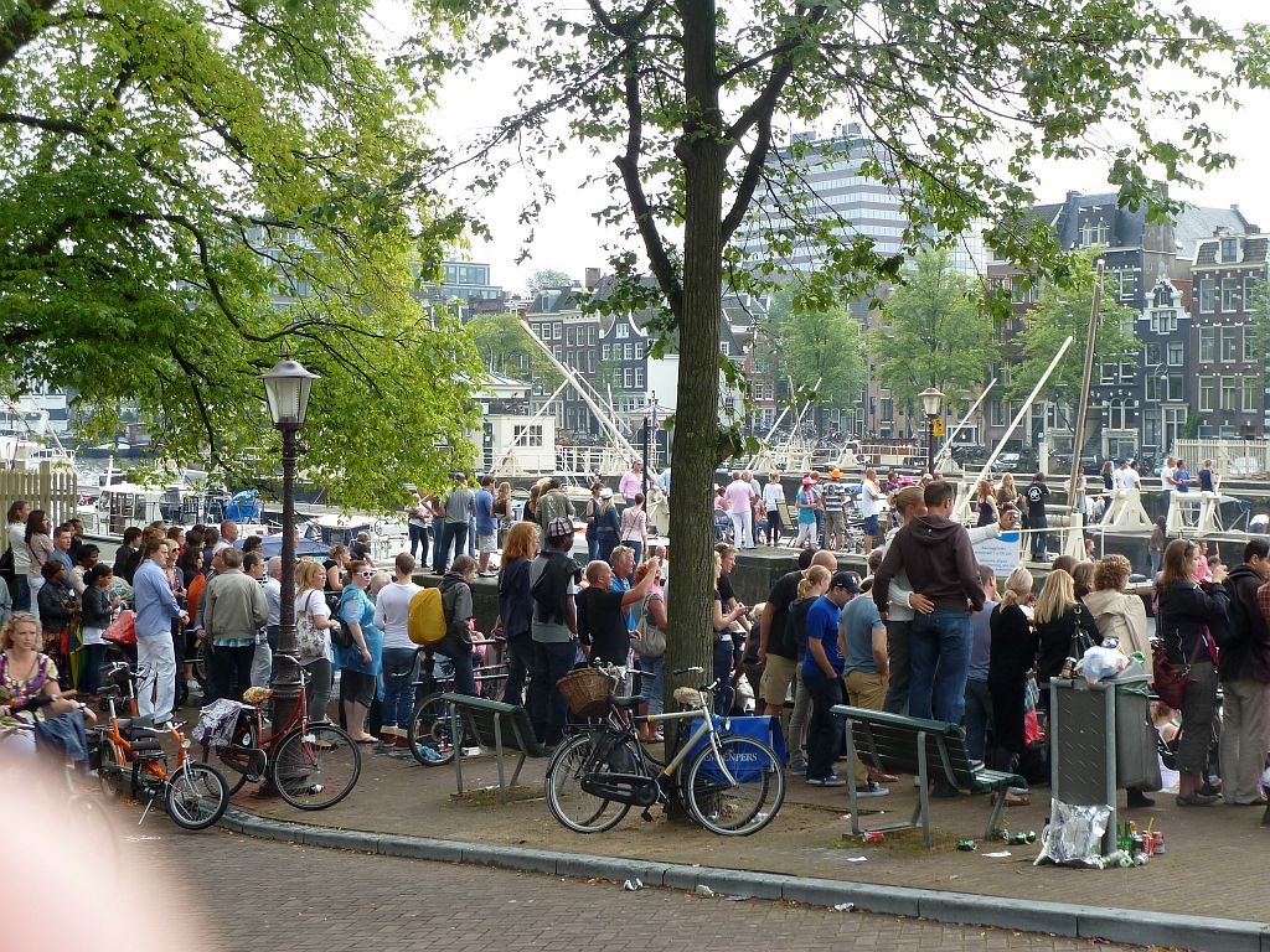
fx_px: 1908
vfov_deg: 28.0
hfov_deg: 36.8
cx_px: 635
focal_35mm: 52
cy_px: 476
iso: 80
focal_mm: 8.5
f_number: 3.8
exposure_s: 1/100
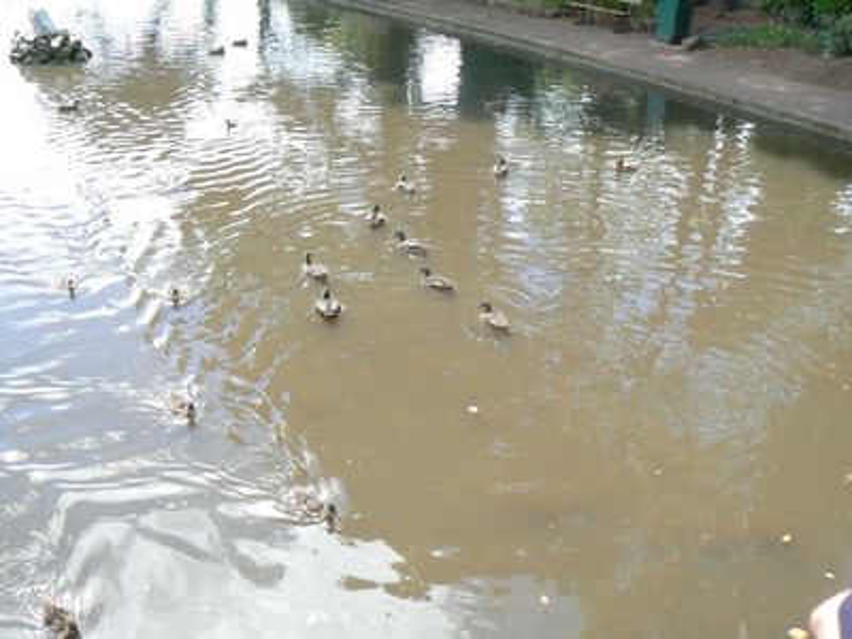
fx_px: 886
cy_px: 320
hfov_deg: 51.4
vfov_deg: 39.7
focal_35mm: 36
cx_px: 426
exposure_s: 1/125
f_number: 5.6
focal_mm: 6
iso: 80
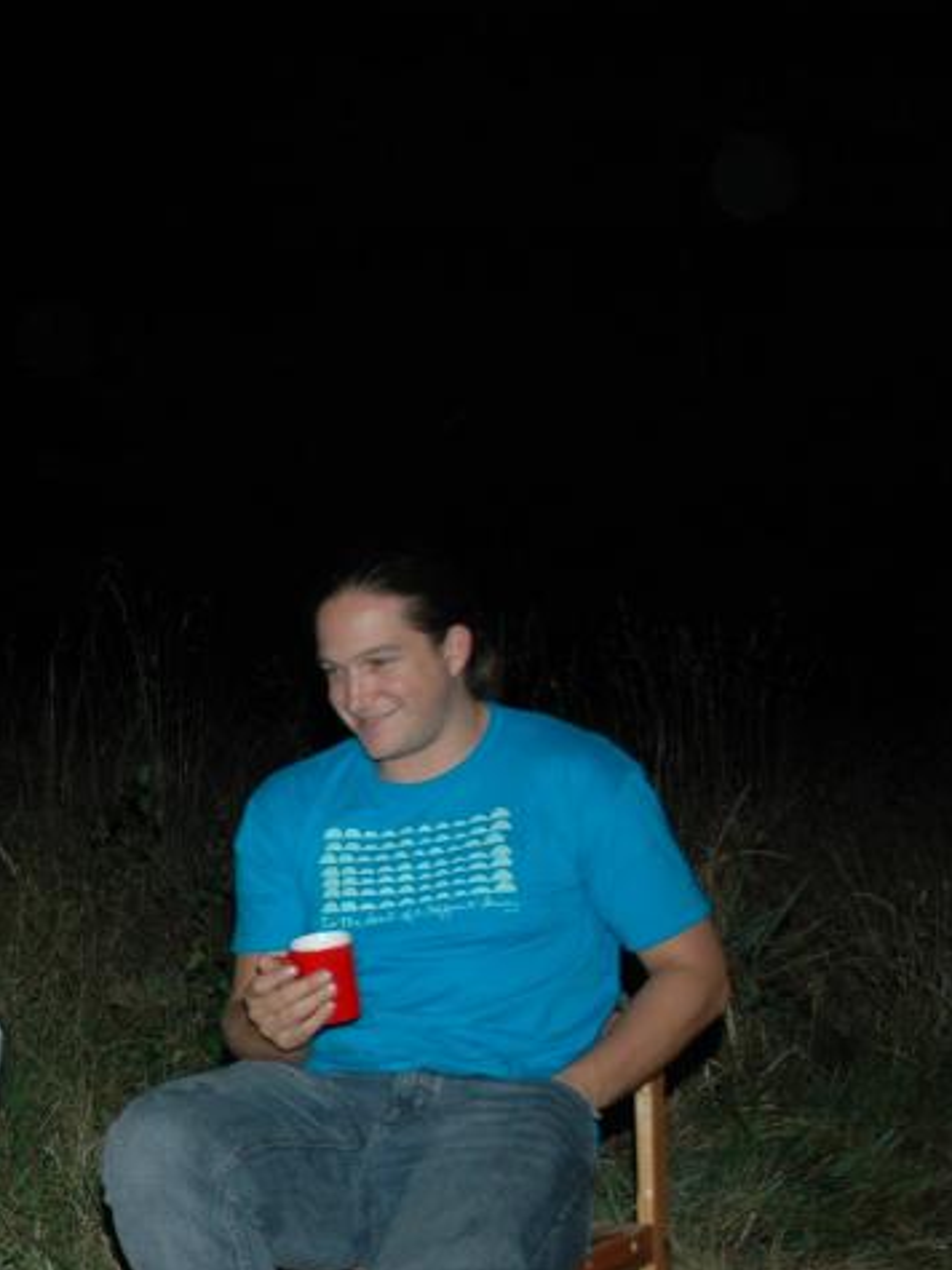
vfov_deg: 21.8
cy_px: 959
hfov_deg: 15.4
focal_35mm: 89
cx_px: -435
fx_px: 3269
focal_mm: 27
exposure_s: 1/60
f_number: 4
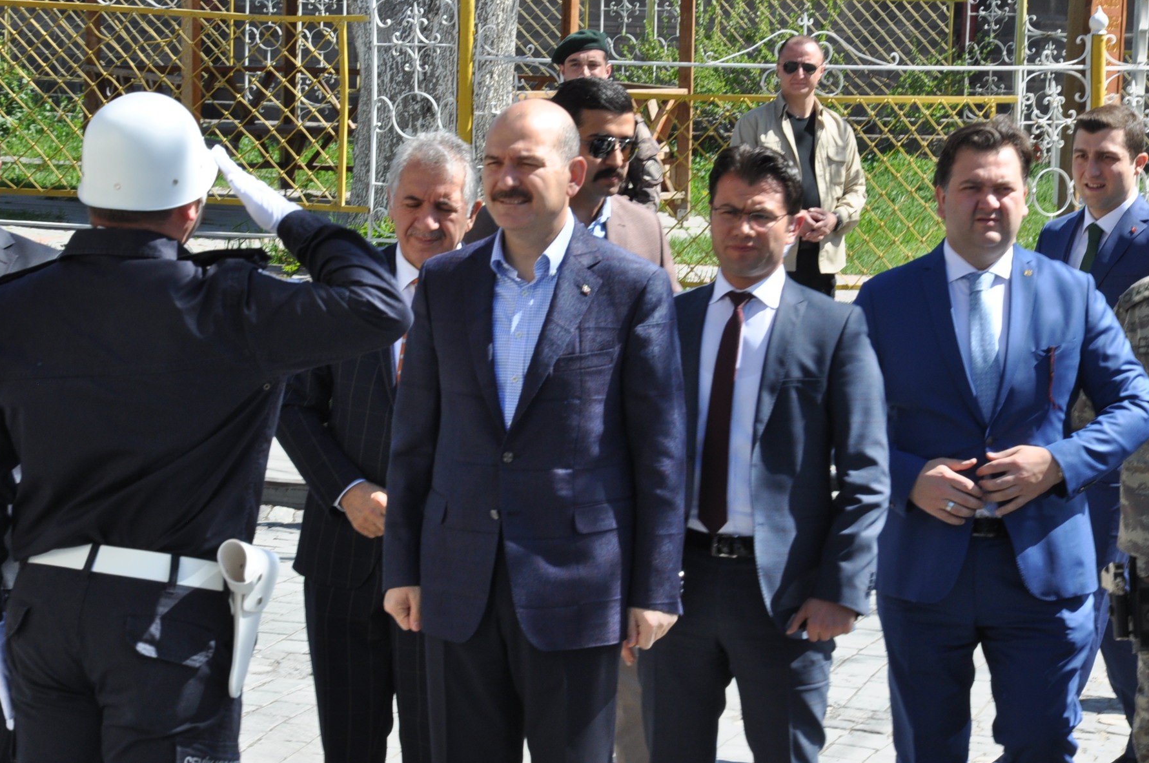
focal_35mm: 154
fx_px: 4896
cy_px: 343
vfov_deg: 8.9
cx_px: 531
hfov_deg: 13.4
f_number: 14
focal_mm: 85
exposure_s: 1/200
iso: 400
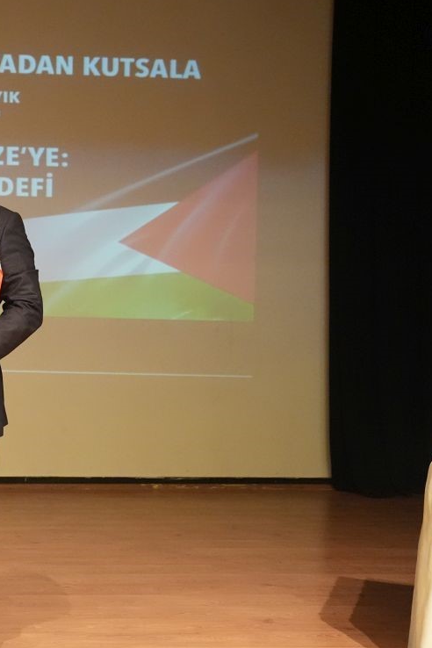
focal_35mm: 61
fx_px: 1098
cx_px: -204
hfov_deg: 19.6
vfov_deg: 32.9
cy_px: 357
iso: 6400
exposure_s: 1/200
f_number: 3.2
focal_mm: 30
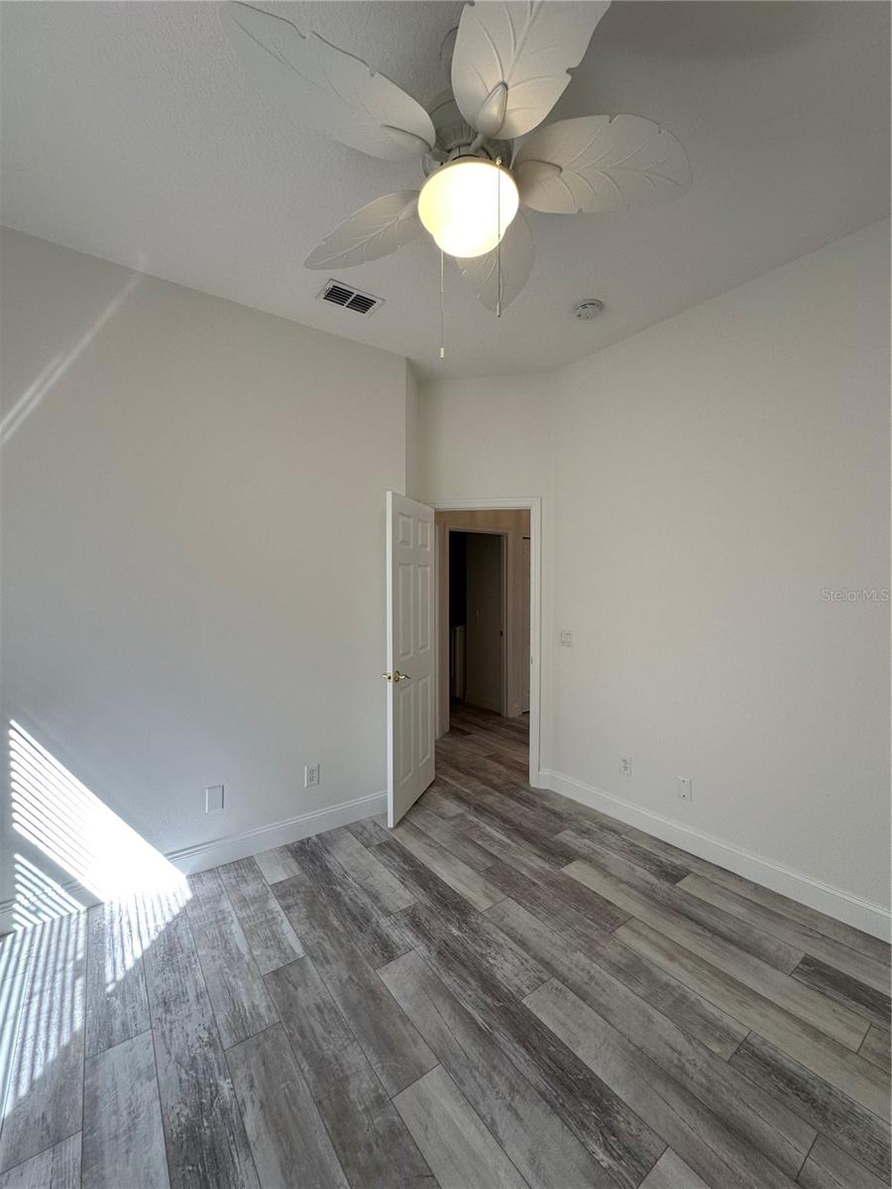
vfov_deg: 102.1
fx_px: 481
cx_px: 446
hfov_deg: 85.7
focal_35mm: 14
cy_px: 594
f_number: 2.2
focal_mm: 2.22
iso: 125
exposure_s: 1/120
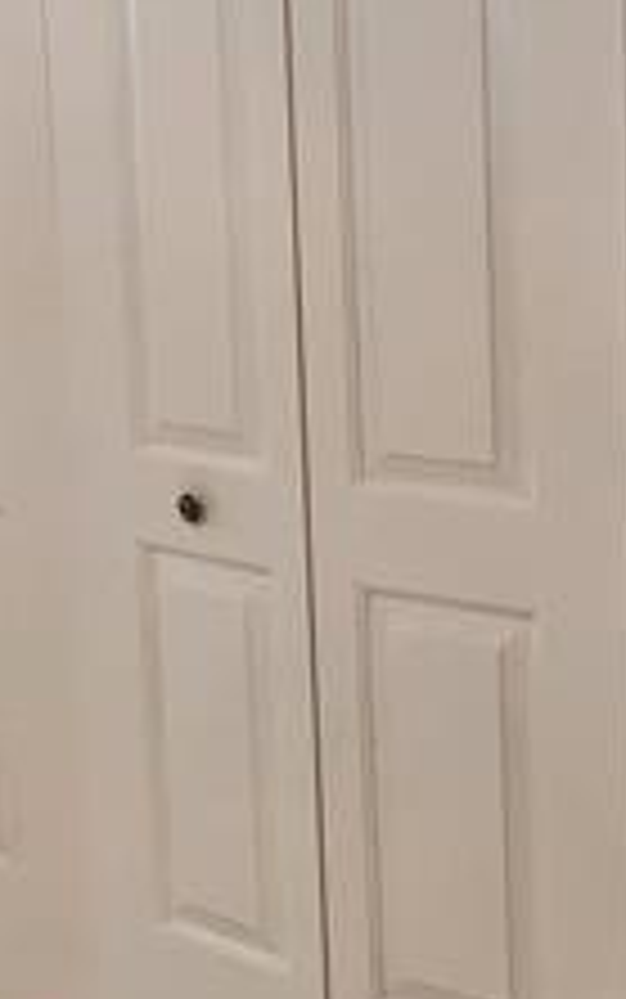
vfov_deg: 23.4
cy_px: 342
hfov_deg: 14.0
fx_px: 2399
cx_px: -297
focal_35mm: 88
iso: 1000
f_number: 1.8
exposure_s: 1/120
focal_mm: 5
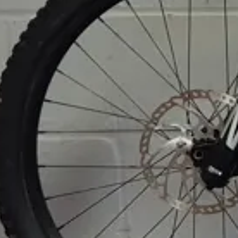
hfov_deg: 6.3
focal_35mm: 266
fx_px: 2069
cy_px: -14
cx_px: 595
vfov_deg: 6.6
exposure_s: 1/33
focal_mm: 6
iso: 160
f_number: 2.4
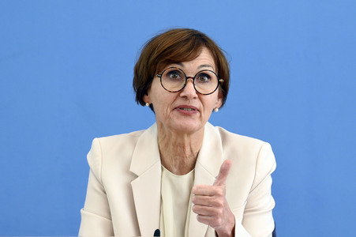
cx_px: 178
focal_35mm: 105
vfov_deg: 13.0
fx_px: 1038
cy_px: 118
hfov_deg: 19.5
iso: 3200
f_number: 7.1
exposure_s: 1/800
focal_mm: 105
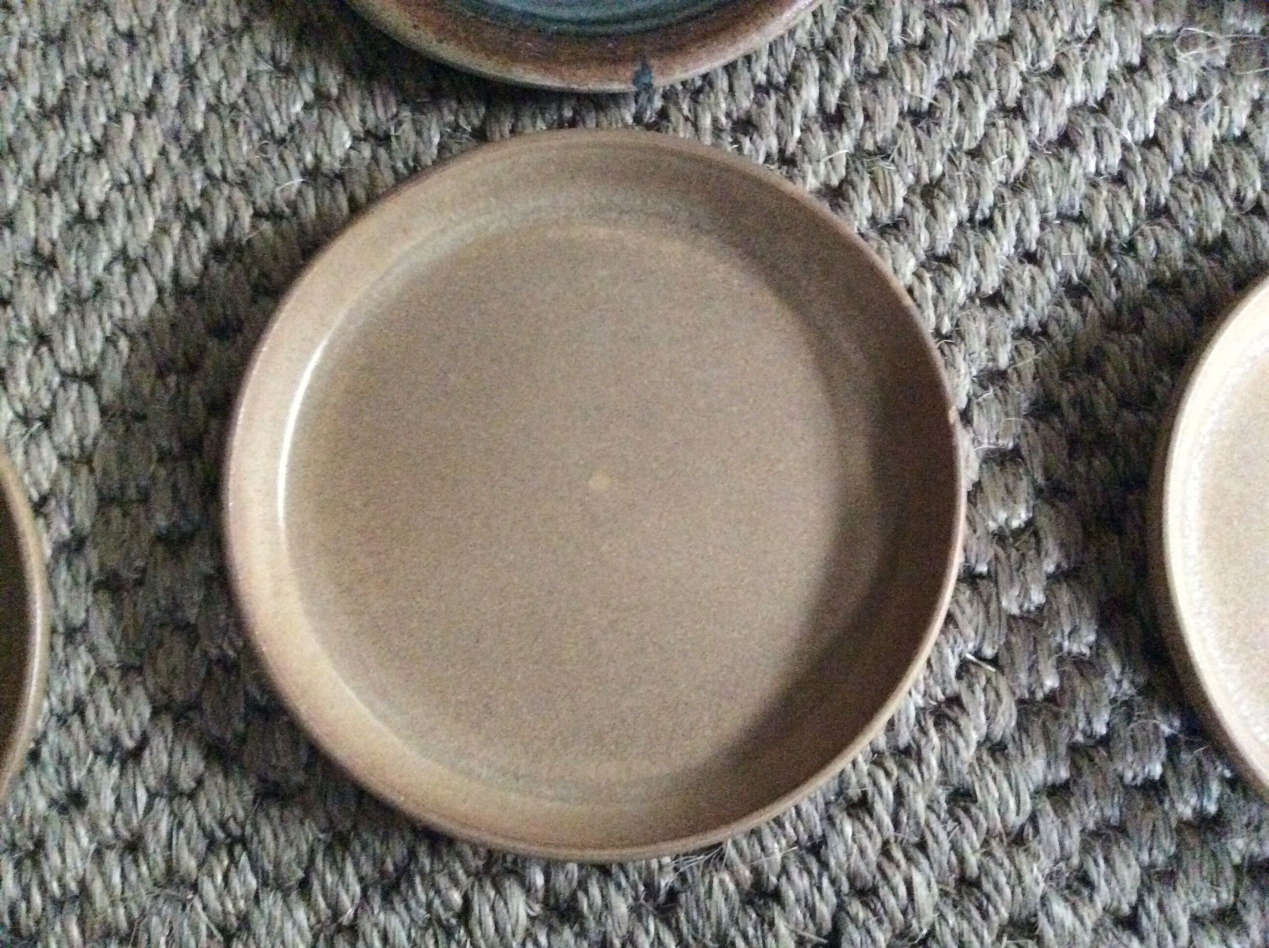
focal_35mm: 32
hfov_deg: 56.9
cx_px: 634
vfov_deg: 44.1
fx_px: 1171
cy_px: 474
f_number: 2.4
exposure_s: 1/17
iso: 800
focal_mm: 3.3
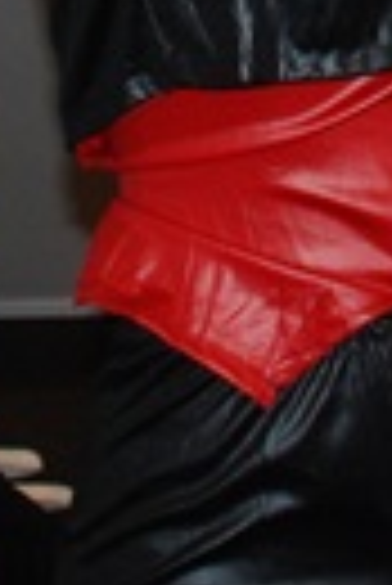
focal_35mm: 187
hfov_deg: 7.4
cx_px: 230
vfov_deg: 10.3
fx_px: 3046
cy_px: -472
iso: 400
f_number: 4
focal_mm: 18
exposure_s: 1/60
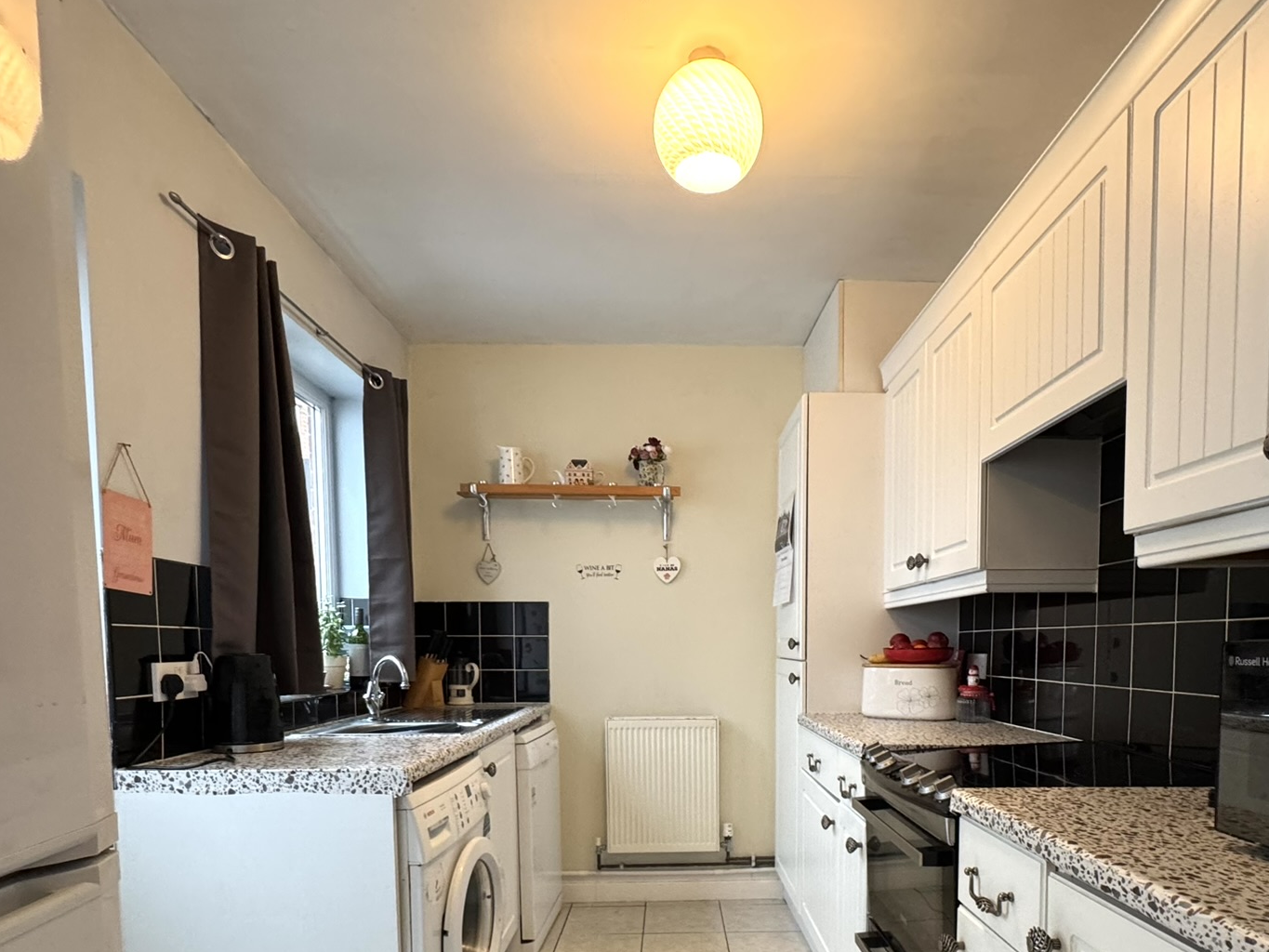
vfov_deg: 60.5
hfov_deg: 78.8
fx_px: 770
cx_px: 691
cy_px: 695
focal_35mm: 21
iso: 320
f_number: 2.2
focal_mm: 2.22
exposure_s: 1/50
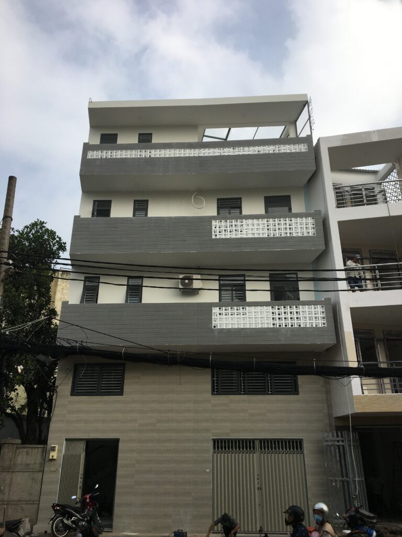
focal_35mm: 29
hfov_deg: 48.2
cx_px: 201
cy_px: 268
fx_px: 449
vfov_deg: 61.7
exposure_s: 1/1603
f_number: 2.2
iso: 25
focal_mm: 4.15
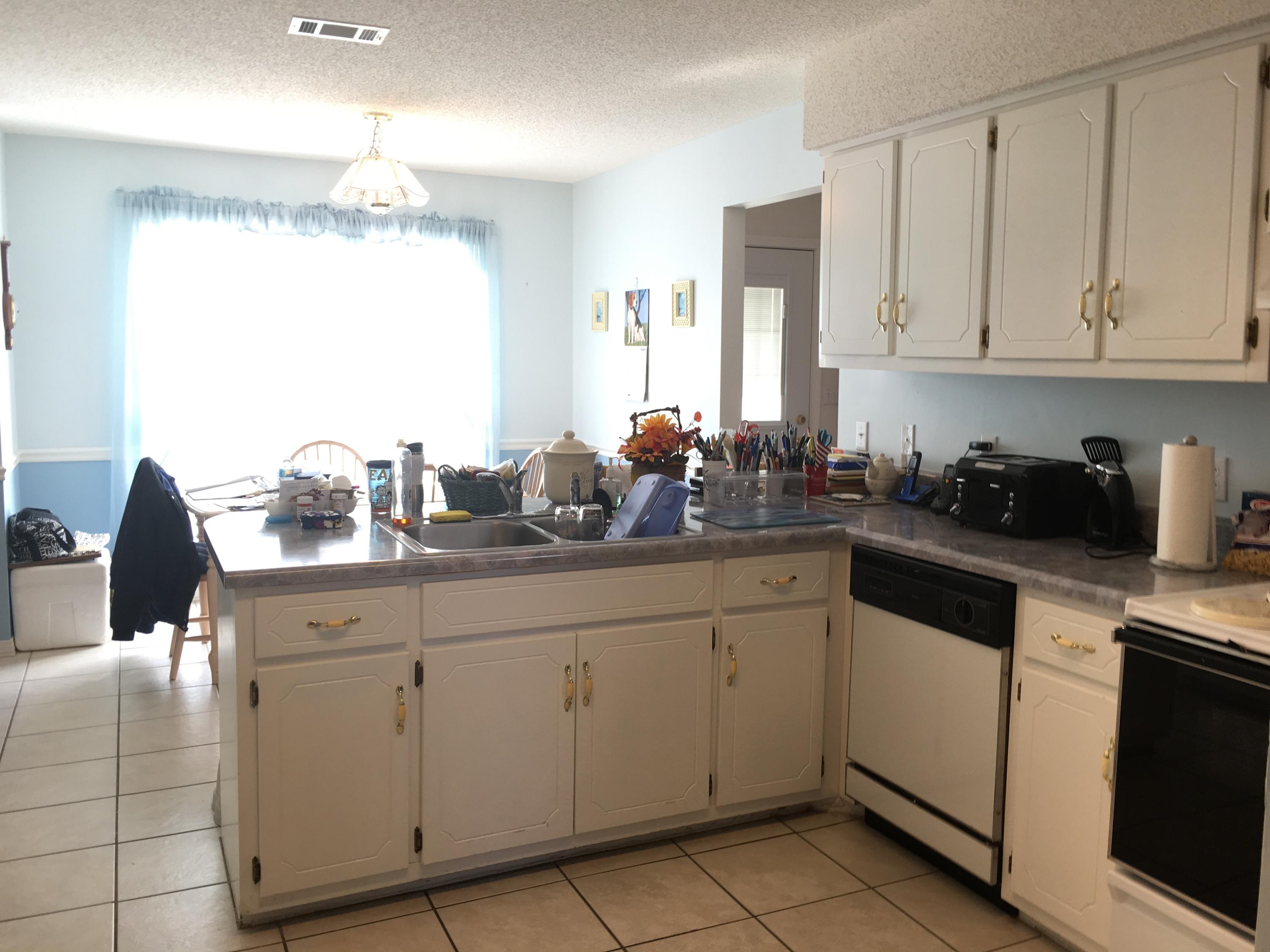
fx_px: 1064
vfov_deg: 48.2
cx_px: 635
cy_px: 476
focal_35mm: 29
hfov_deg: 61.7
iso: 25
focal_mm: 4.15
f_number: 2.2
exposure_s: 1/30
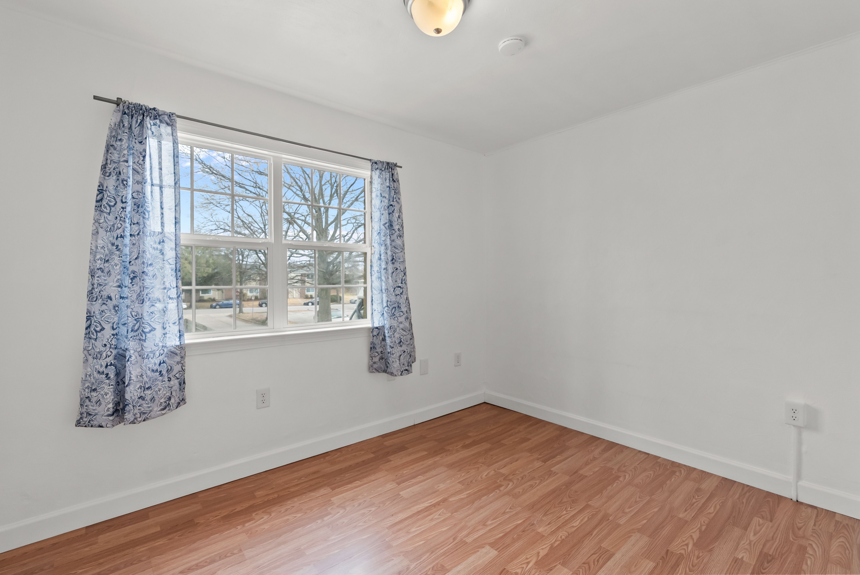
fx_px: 382
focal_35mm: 16
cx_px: 430
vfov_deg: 73.8
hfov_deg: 96.7
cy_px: 288
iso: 1000
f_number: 7.1
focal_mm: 16
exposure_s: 1/60
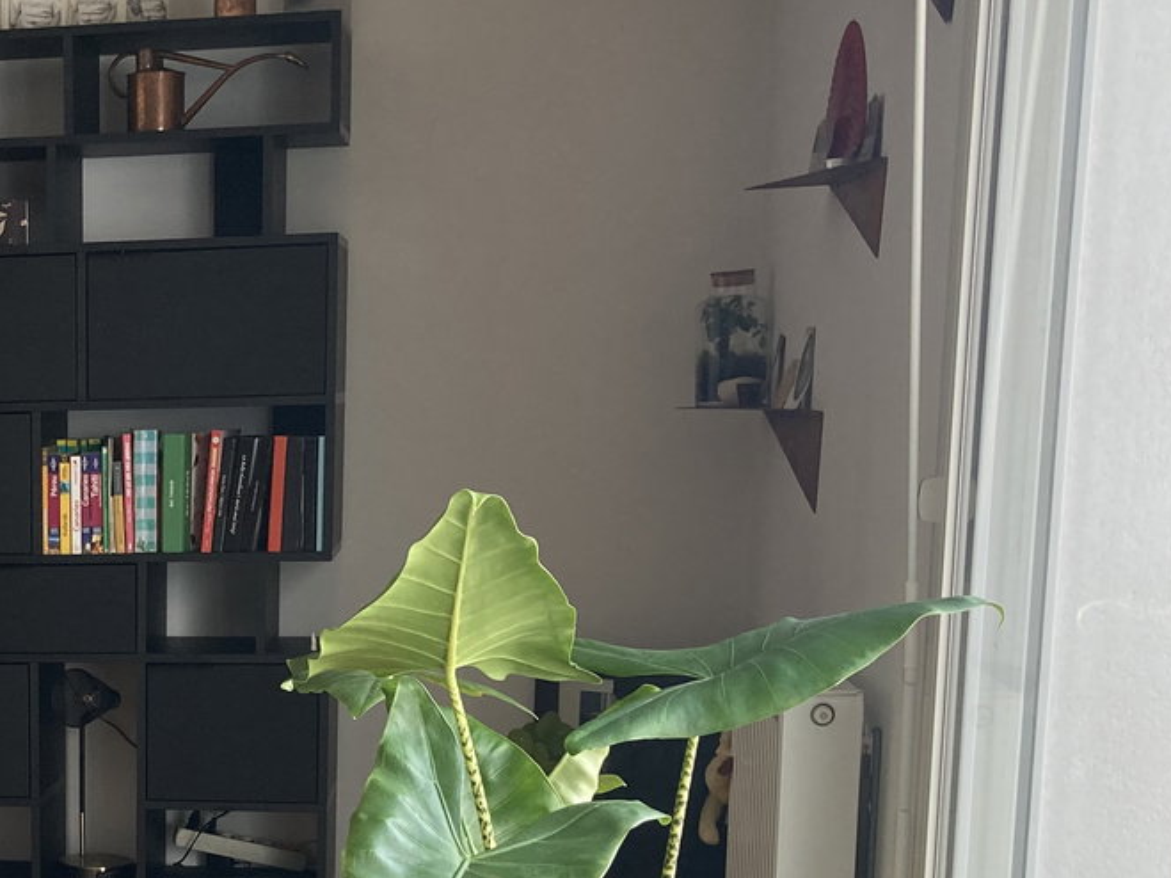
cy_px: 864
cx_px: -116
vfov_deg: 20.9
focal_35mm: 68
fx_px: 2300
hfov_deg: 26.3
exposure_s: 1/121
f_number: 1.8
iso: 50
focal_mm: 3.99
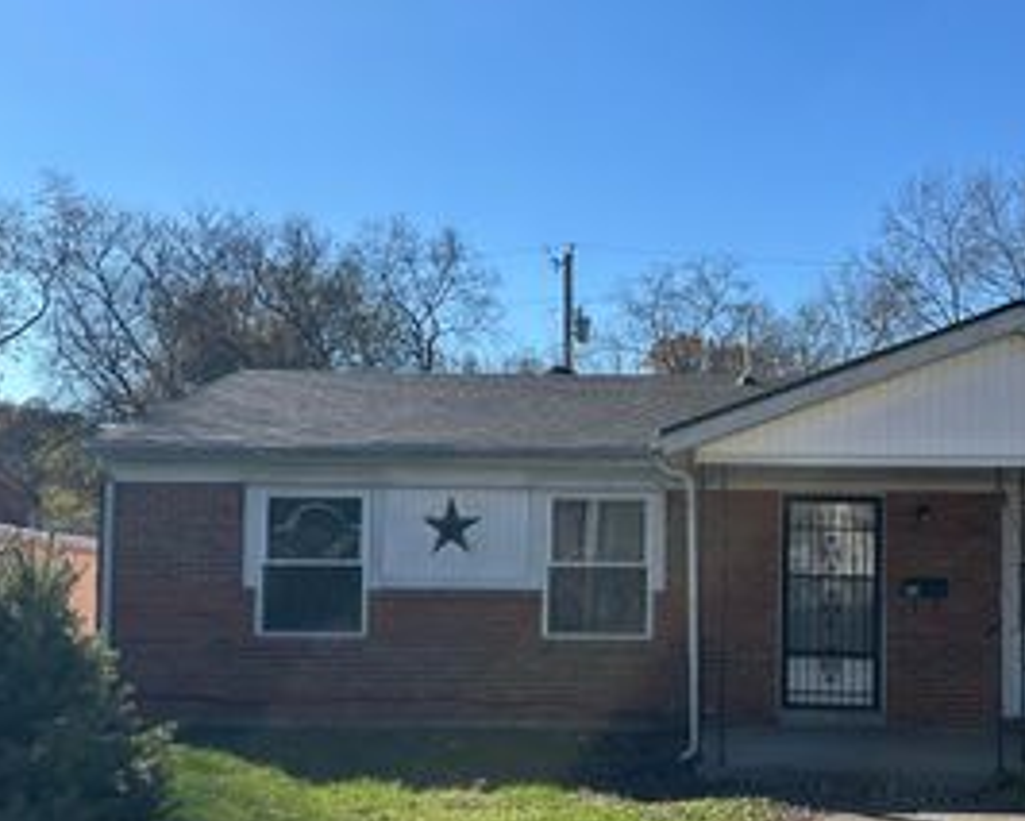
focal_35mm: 44
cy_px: 534
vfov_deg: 33.9
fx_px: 1335
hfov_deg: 41.5
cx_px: 678
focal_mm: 6.86
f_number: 1.78
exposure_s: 1/3717
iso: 80
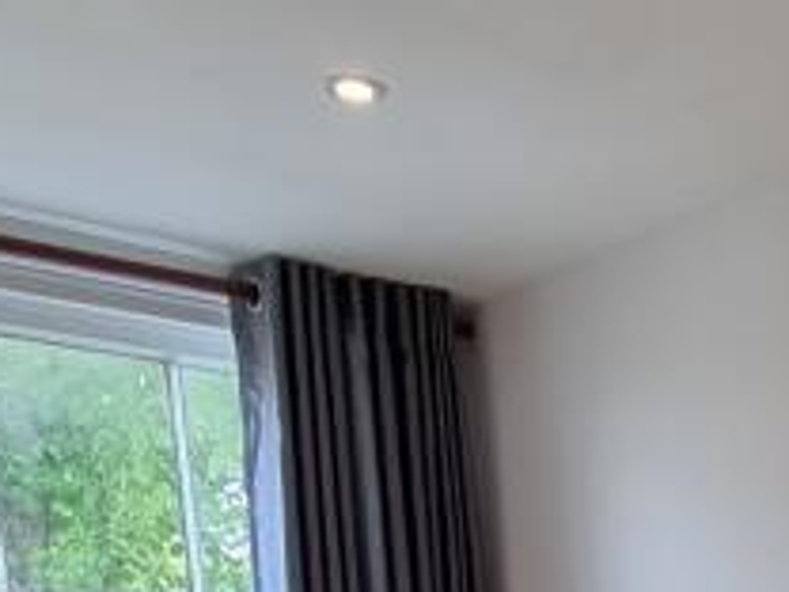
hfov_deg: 28.1
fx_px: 1459
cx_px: 827
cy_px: 1336
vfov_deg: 15.5
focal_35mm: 64
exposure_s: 1/50
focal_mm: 2.2
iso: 80
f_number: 2.2
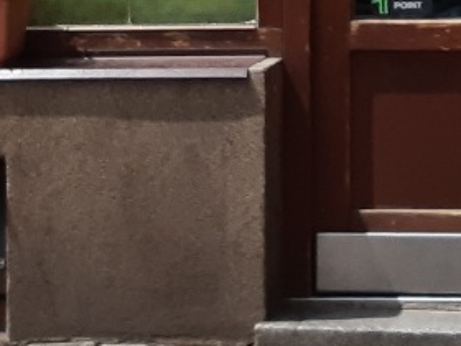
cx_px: 480
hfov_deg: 11.4
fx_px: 2277
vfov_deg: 8.4
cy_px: -275
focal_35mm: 171
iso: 40
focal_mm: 3.92
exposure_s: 1/5000
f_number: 1.7
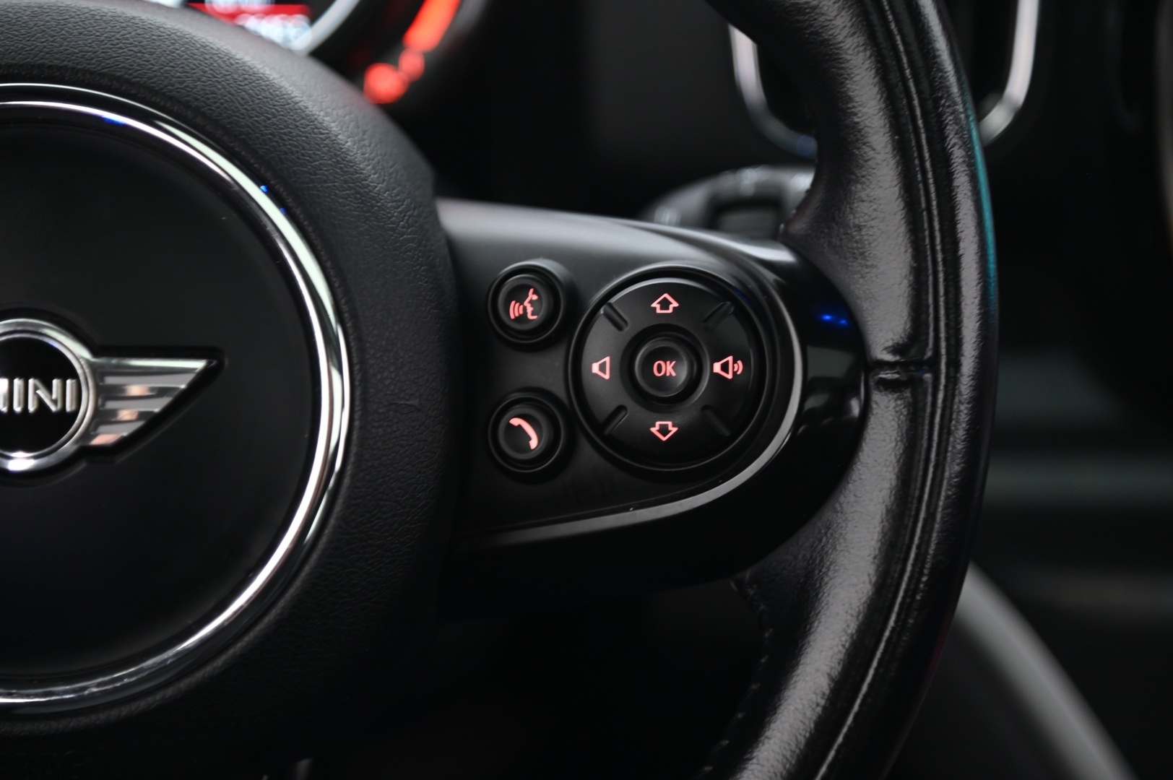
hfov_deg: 17.1
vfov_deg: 11.4
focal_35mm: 120
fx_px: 3907
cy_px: 390
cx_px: 586
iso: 2000
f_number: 4
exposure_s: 1/13
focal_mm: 120
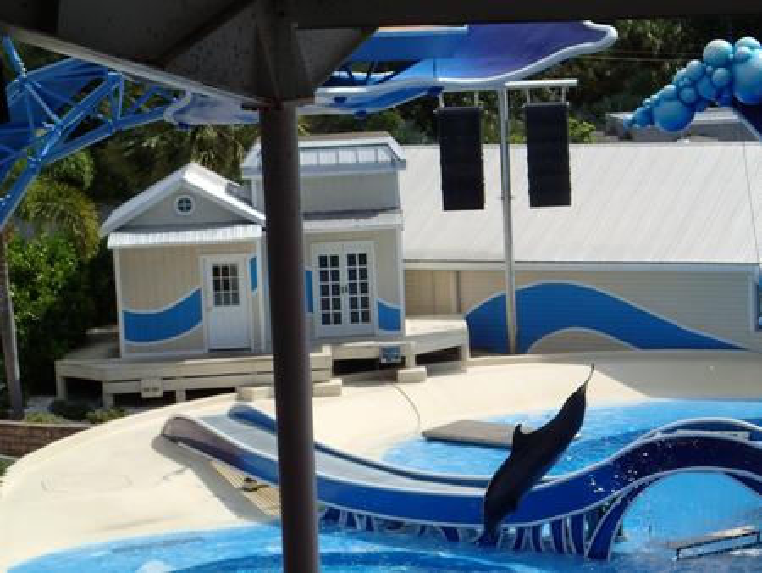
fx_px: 2202
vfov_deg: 14.8
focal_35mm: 100
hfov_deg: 19.6
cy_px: 286
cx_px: 381
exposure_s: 1/1000
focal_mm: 18
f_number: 6.3
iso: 200
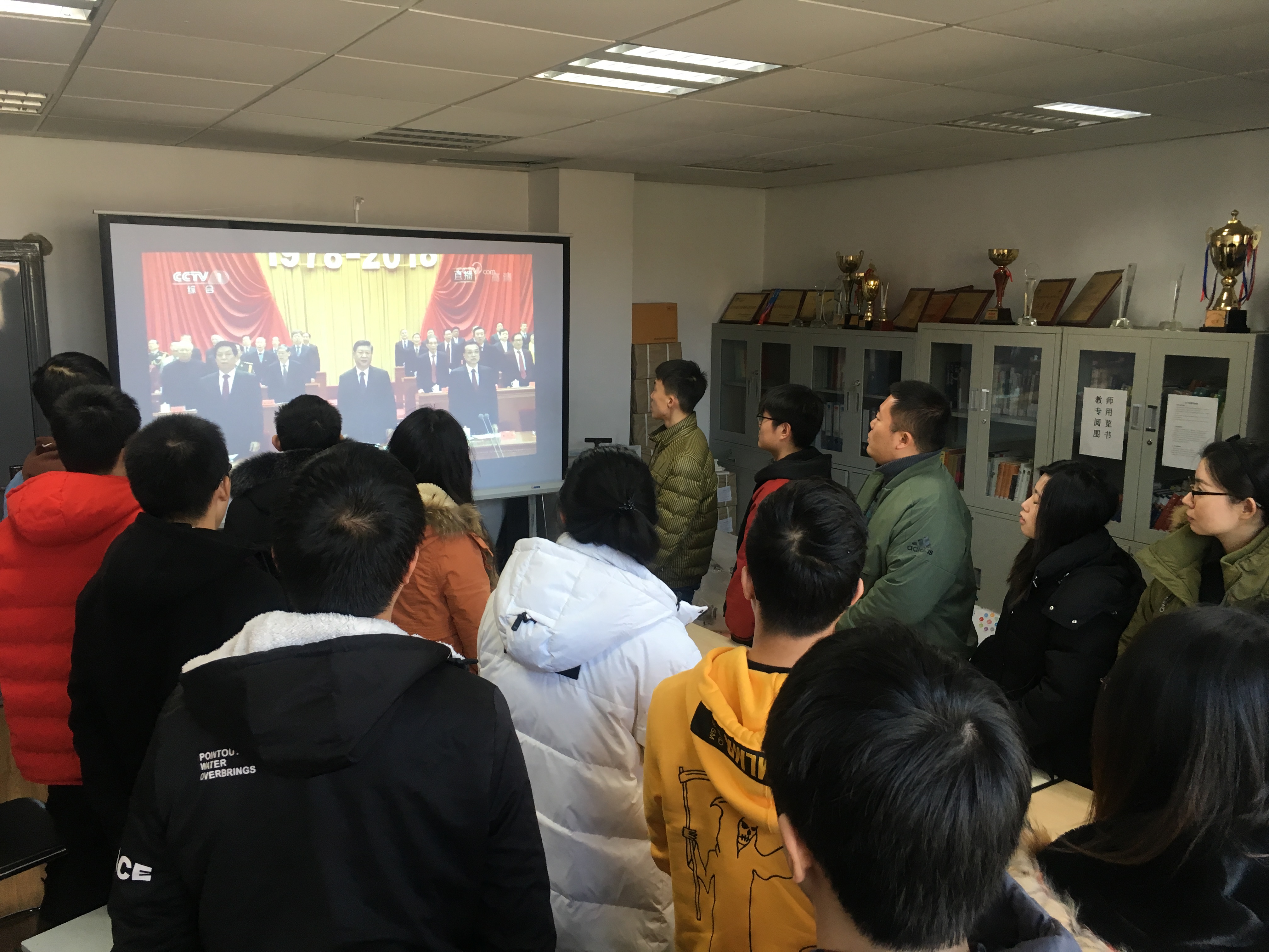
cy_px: 476
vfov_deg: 48.2
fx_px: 1063
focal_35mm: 29
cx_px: 634
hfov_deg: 61.7
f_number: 2.2
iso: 80
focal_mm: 4.15
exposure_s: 1/33
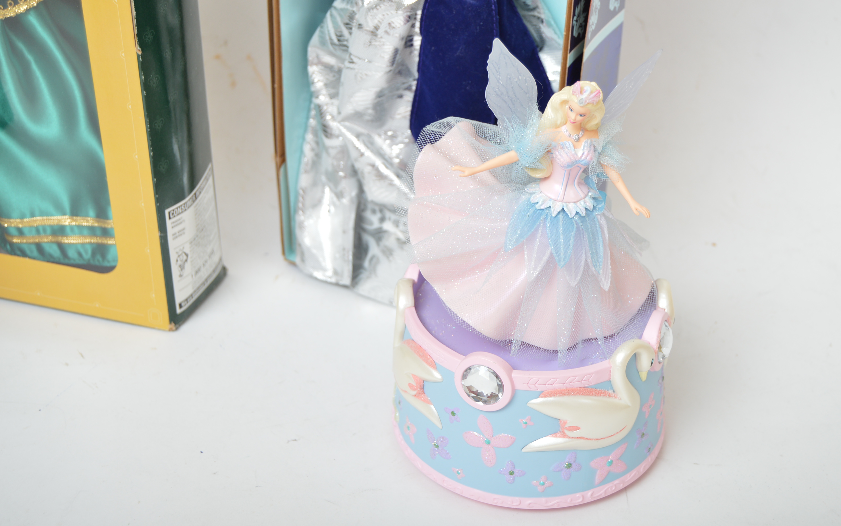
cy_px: 281
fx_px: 1352
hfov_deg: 34.5
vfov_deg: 22.0
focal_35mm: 59
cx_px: 422
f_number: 4.8
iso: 200
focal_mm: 38
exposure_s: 1/200
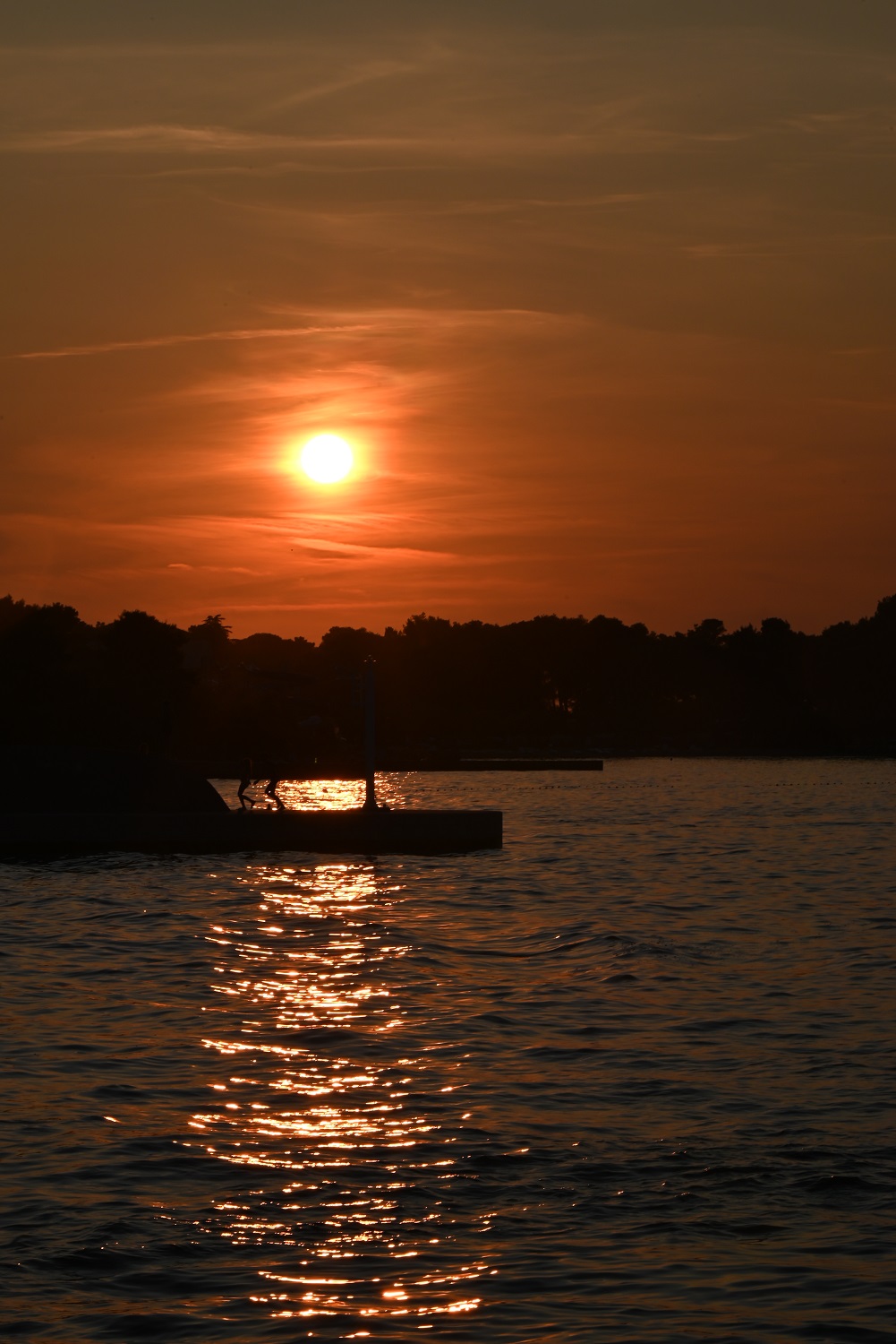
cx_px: 448
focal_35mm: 135
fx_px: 5036
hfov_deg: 10.2
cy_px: 672
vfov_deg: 15.2
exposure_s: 1/200
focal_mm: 135
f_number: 29
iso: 100
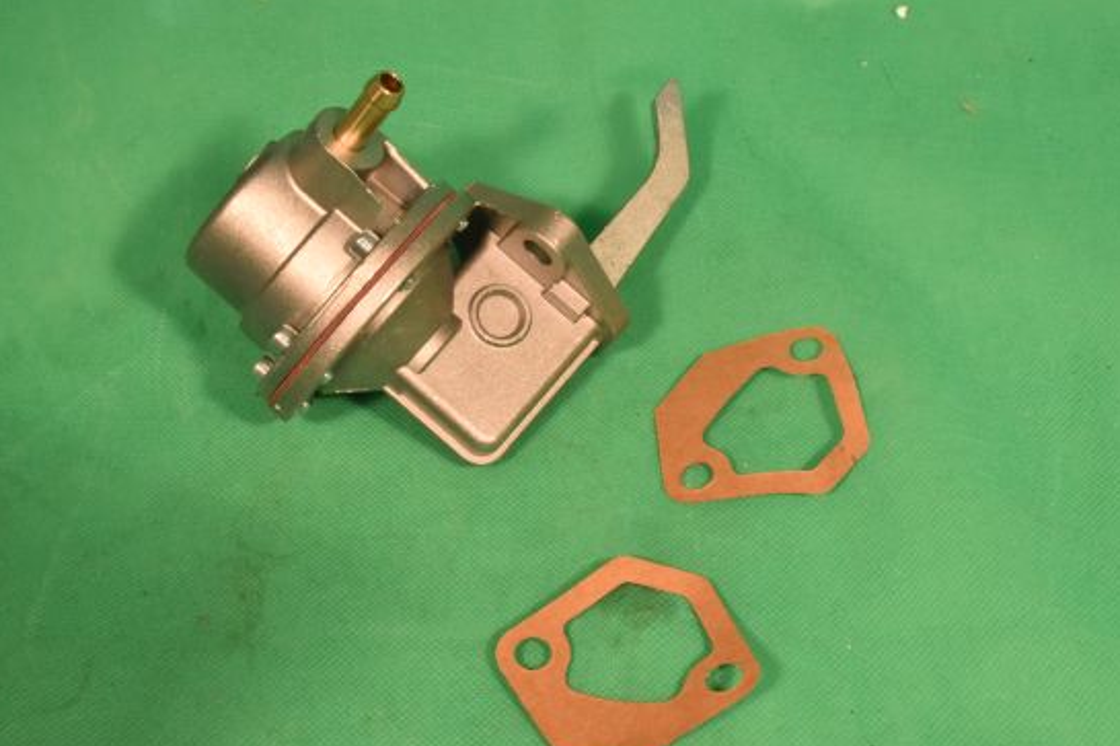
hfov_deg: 26.7
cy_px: 390
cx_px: 563
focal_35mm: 76
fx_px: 2364
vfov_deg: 17.9
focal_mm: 46
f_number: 36
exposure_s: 1/80
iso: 4000
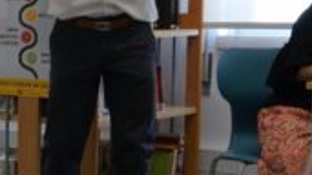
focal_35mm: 128
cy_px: 131
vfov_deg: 9.4
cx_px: -224
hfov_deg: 14.9
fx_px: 1058
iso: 100
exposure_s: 1/60
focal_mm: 10.8
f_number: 2.8
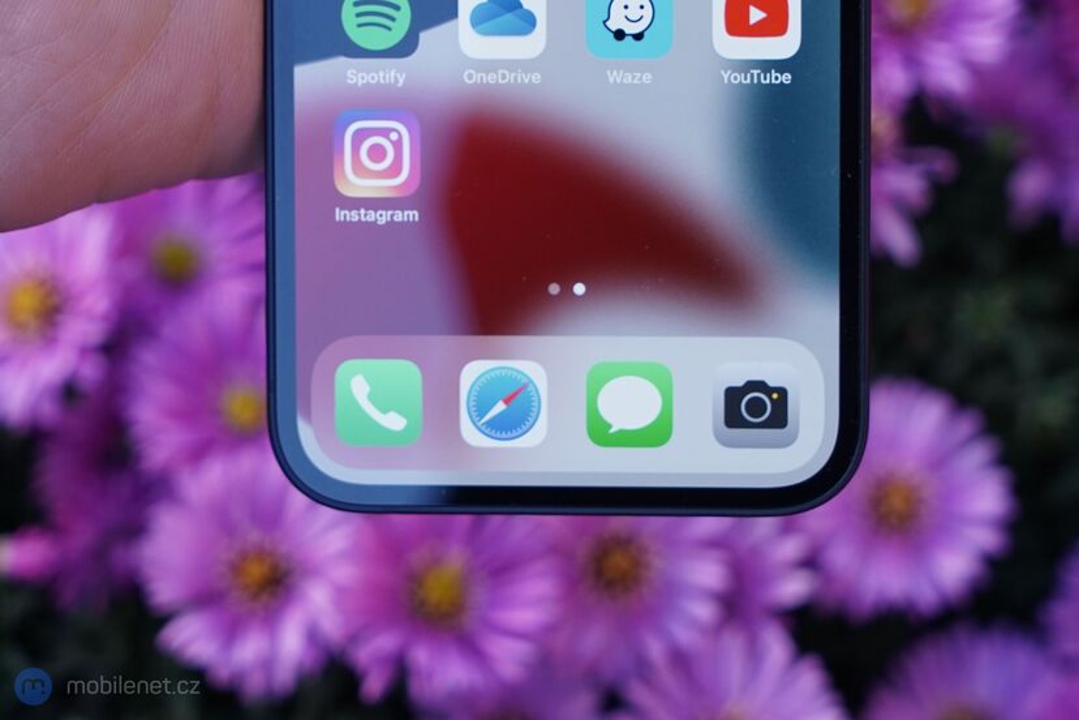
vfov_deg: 19.5
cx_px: 540
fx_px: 2098
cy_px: 360
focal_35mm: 70
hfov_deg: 28.8
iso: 1000
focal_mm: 70
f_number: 7.1
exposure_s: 1/200
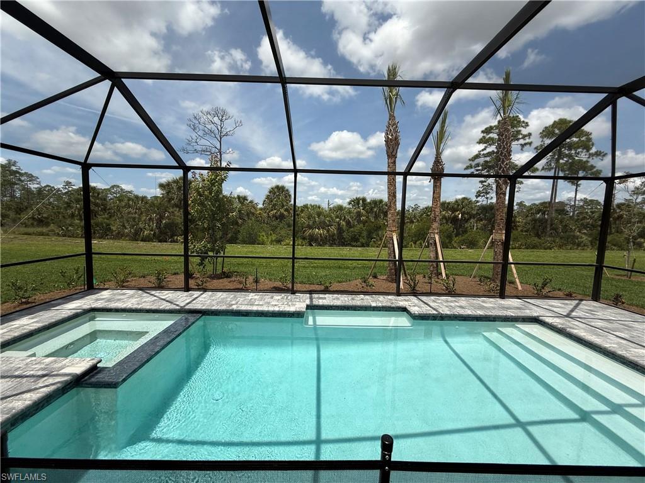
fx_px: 261
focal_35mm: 14
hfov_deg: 102.1
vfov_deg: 85.7
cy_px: 242
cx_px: 322
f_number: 2.2
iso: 50
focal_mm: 2.22
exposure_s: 1/1745
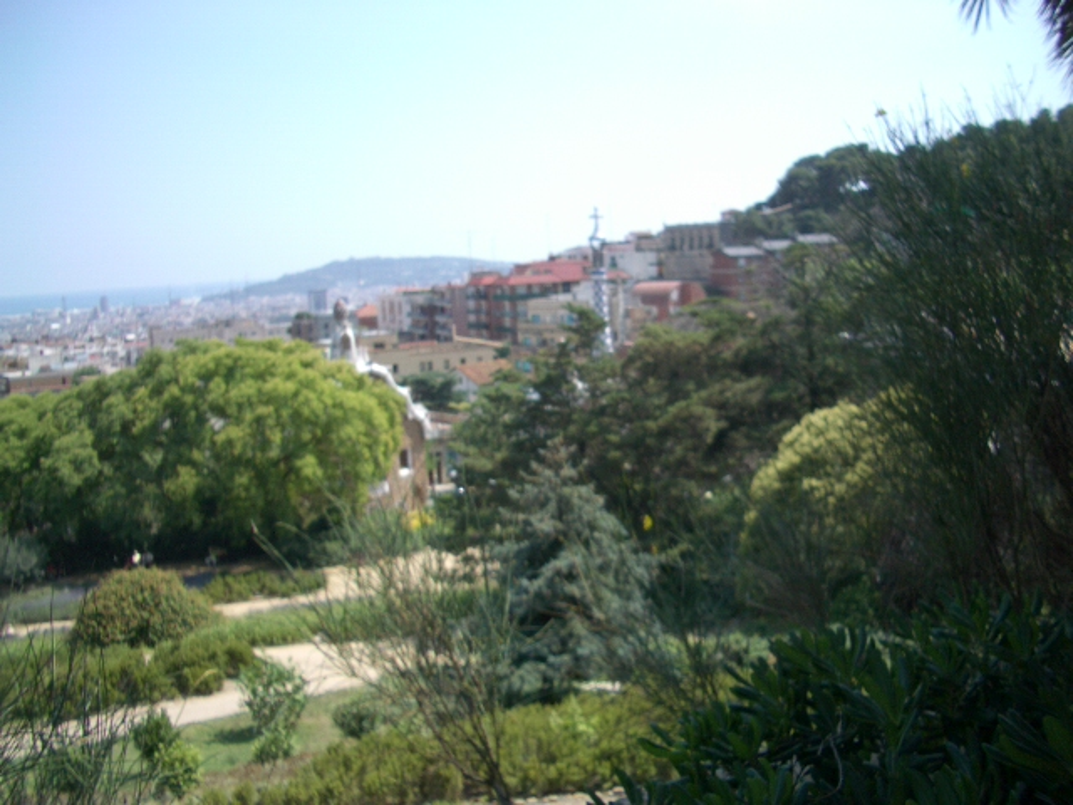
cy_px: 402
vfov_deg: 40.7
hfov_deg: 52.6
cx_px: 536
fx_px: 1085
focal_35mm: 35
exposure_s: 1/1000
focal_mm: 5.8
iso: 50
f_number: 2.6
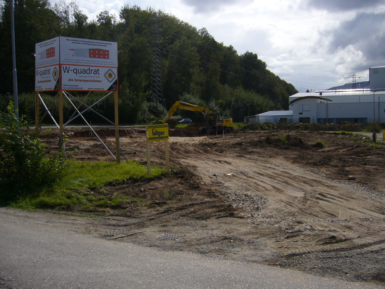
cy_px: 144
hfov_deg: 52.6
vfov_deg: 40.7
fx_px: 389
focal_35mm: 35
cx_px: 192
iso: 80
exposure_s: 1/1300
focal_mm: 5.8
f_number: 5.6
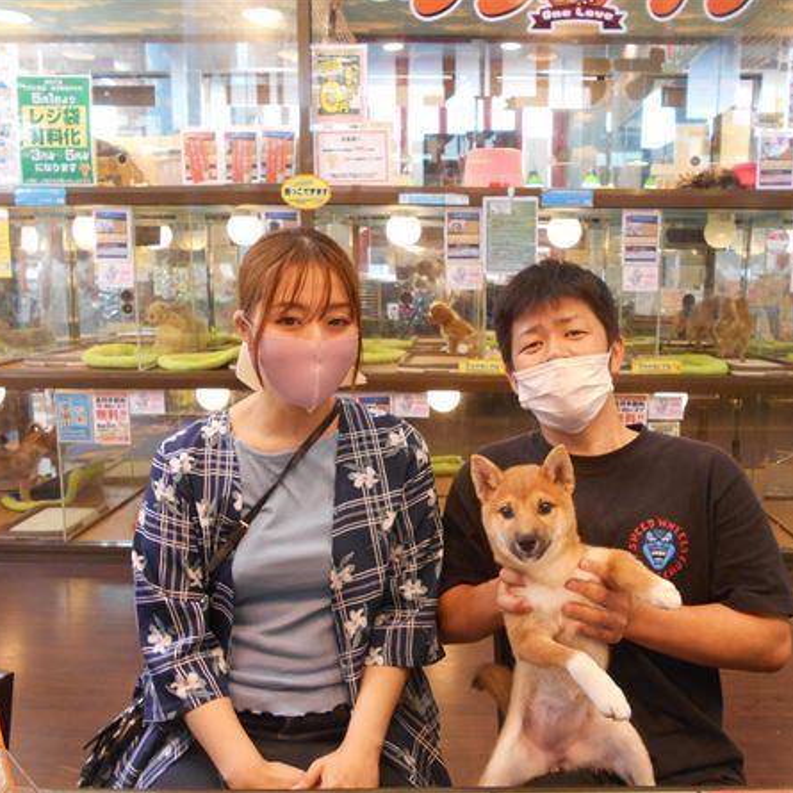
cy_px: 399
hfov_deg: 52.3
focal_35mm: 31
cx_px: 456
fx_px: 803
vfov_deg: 52.5
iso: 280
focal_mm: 4.6
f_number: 3.2
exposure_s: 1/30
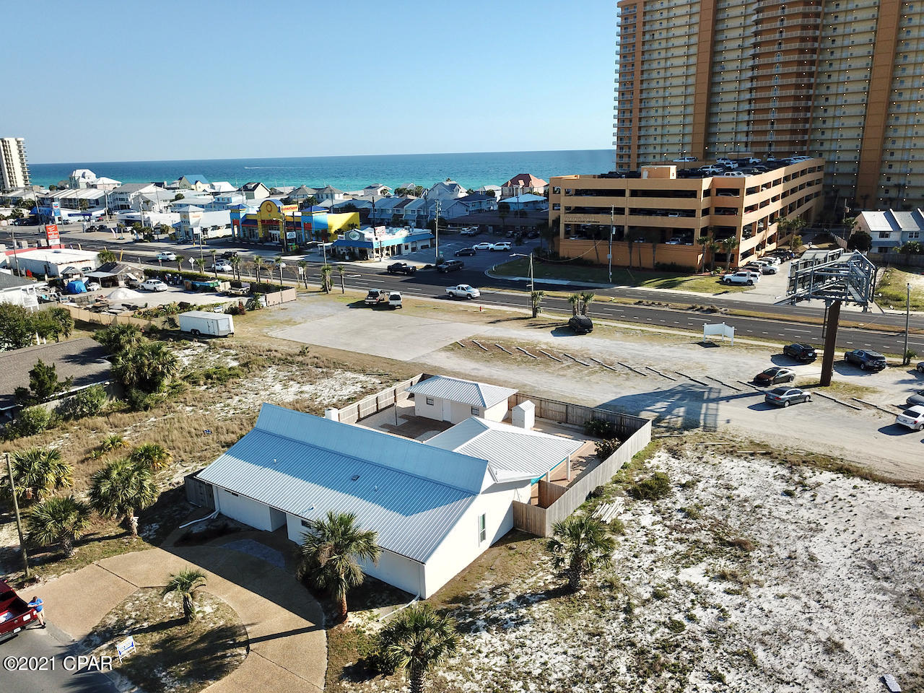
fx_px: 694
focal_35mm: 26
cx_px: 462
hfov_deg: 67.3
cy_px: 346
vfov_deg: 53.1
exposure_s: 1/1125
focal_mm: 4.73
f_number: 2.2
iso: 100
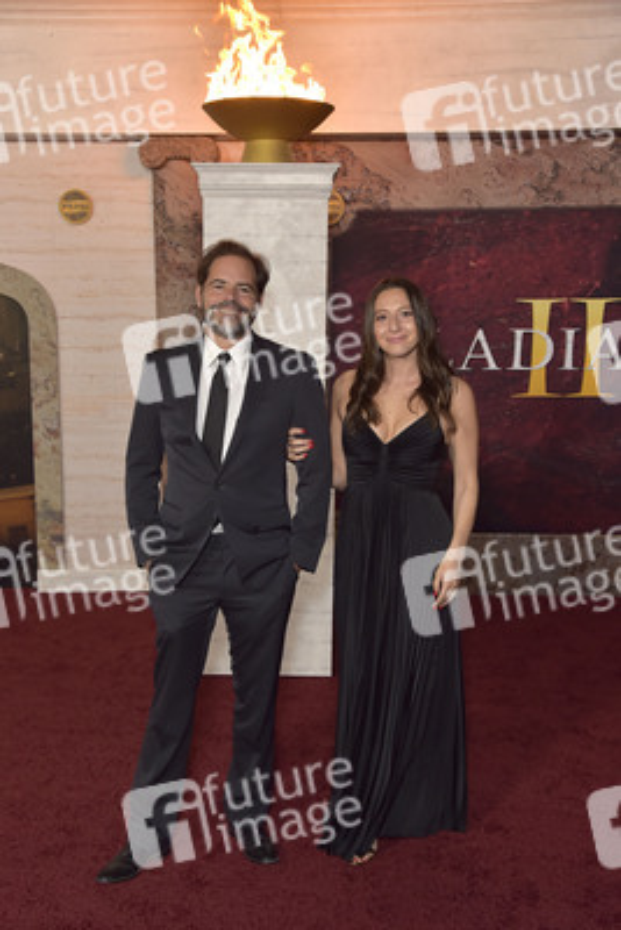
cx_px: 310
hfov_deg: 35.1
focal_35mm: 38
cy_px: 465
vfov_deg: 50.7
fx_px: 982
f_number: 5.6
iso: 1000
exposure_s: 1/250
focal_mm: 38
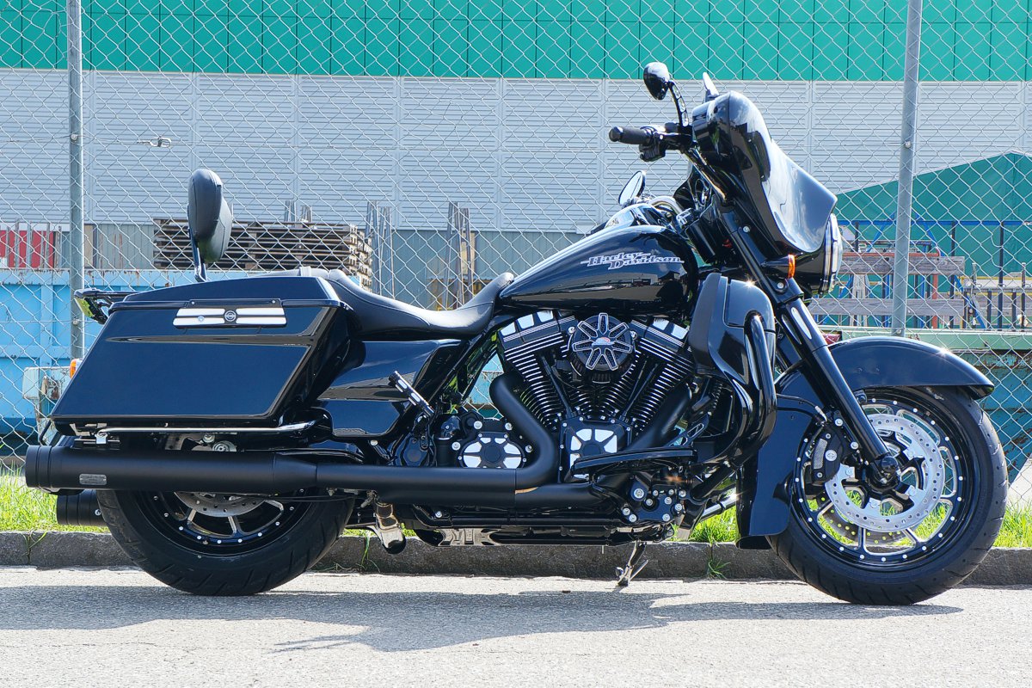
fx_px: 2365
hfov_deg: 24.6
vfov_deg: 16.6
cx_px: 516
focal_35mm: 82
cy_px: 344
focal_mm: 55
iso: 100
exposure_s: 1/125
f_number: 8
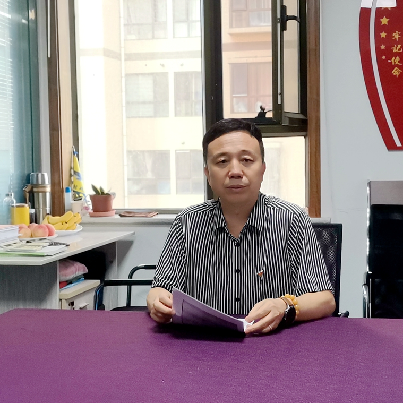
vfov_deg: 27.7
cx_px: 215
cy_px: 200
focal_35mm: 62
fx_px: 817
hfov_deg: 27.7
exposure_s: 1/100
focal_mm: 4.75
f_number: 1.8
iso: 160
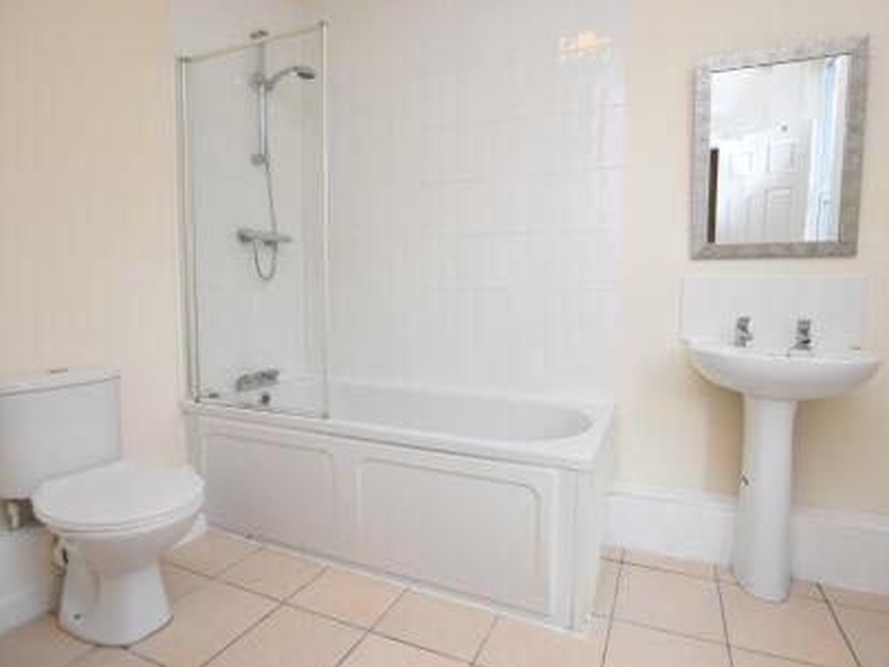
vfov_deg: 74.7
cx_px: 486
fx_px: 437
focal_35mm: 17
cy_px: 327
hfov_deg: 90.8
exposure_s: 1/250
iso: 800
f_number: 3.5
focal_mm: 10
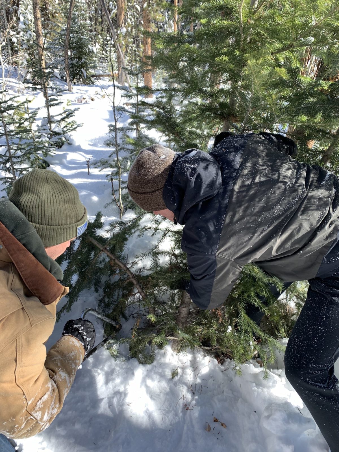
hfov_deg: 53.1
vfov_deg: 67.3
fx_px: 339
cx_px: 170
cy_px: 226
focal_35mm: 26
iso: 25
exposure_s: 1/612
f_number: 1.8
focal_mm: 4.25
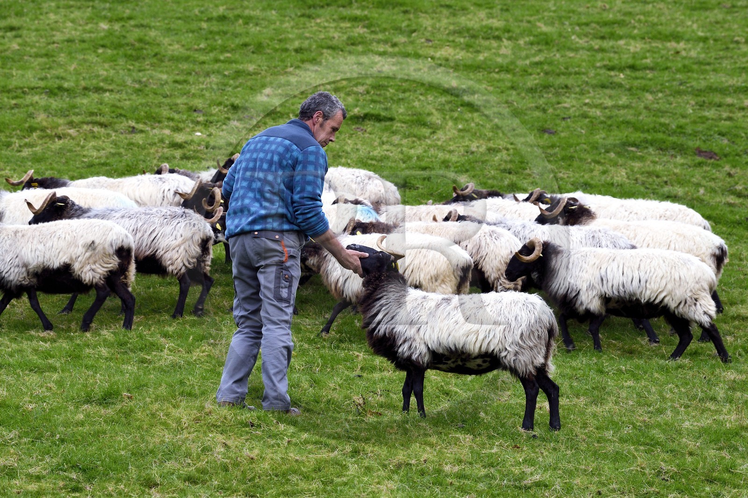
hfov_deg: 10.3
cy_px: 249
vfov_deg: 6.9
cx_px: 374
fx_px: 4154
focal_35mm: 200
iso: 400
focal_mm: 200
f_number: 8
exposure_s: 1/250
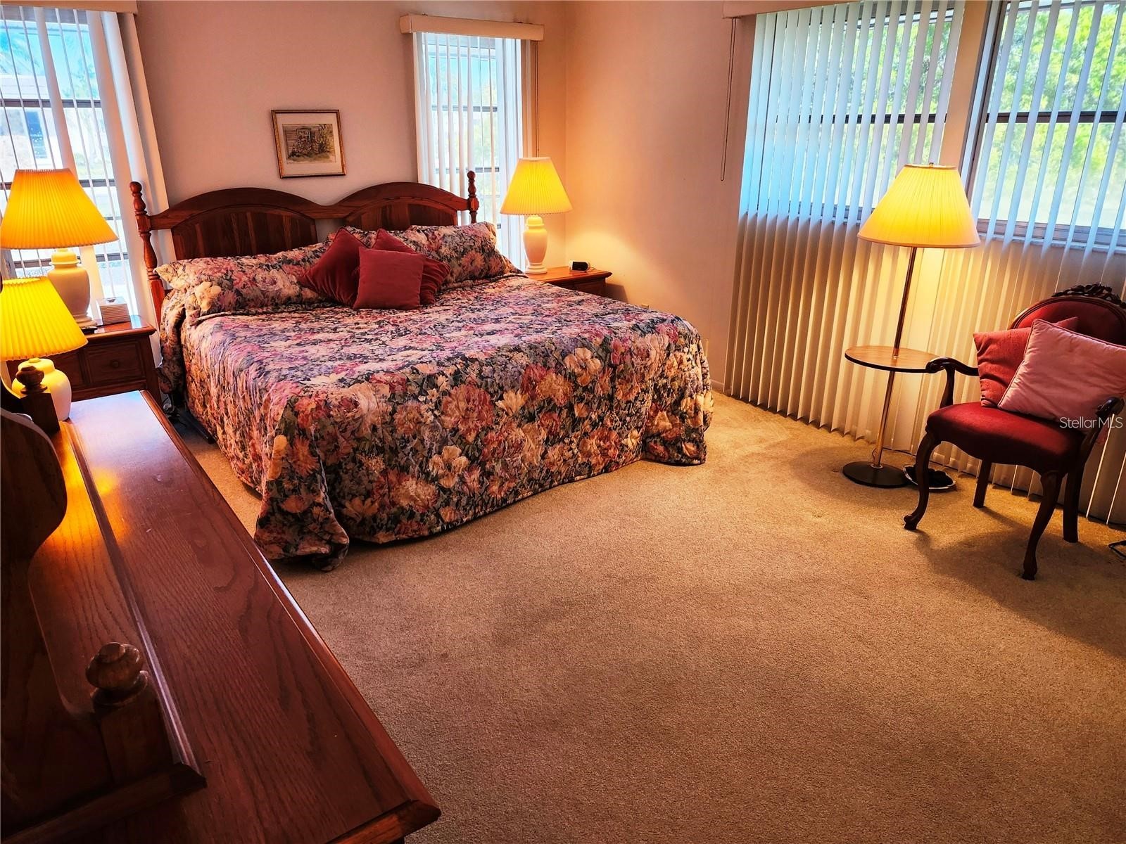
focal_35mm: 23
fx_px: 748
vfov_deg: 58.9
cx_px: 563
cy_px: 422
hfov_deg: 73.9
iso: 250
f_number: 1.8
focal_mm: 5.54
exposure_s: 1/120
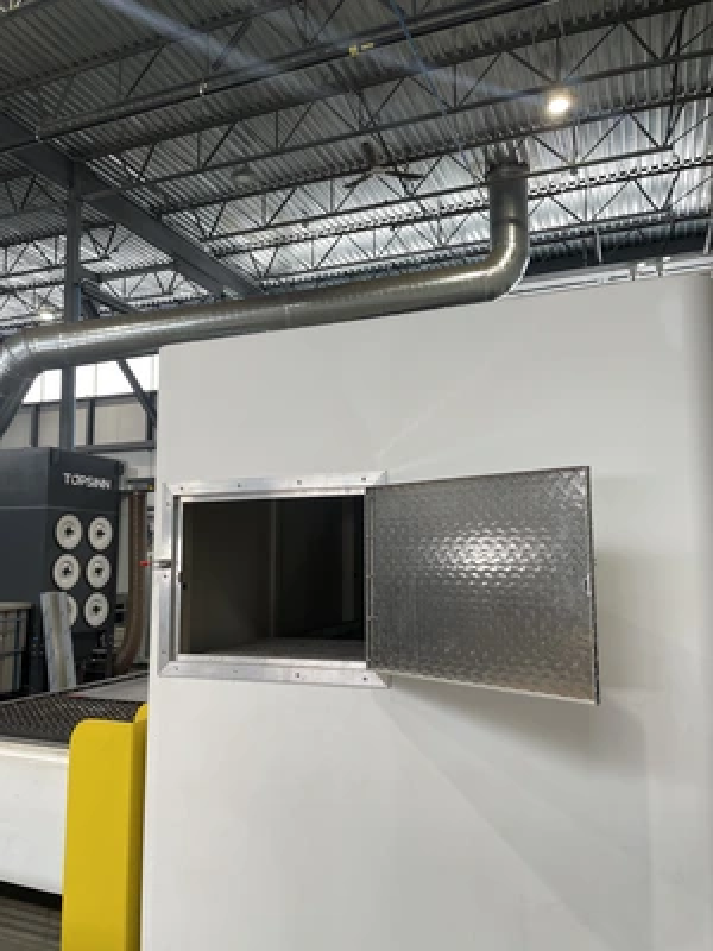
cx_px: 356
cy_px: 476
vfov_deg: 67.3
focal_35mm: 26
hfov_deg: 53.1
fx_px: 714
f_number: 1.6
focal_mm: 4.2
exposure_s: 1/120
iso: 40
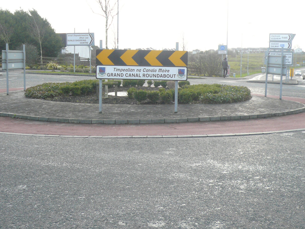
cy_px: 114
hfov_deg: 37.5
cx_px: 152
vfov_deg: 28.6
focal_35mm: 51
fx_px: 449
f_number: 3
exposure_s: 1/160
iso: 100
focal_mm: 5.4
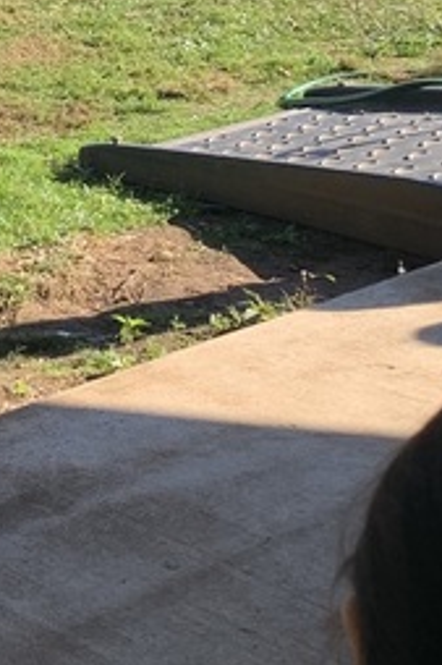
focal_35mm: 109
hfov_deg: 12.4
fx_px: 2010
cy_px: 126
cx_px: 0
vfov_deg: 18.6
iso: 25
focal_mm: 4.25
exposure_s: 1/664
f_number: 1.8
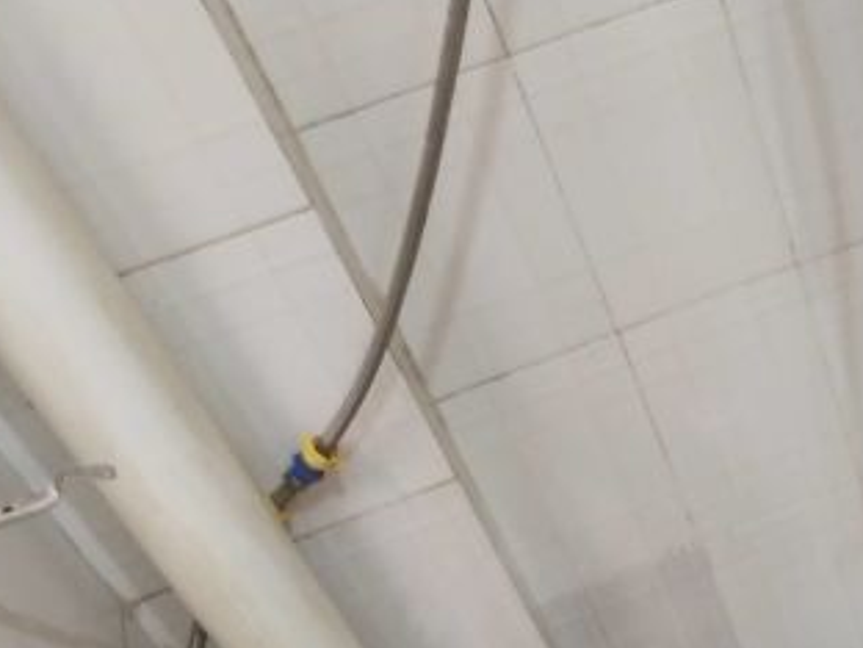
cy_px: 820
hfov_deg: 23.5
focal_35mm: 77
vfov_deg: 18.0
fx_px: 1920
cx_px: 982
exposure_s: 1/33.3
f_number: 1.8
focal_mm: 3.95
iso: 385
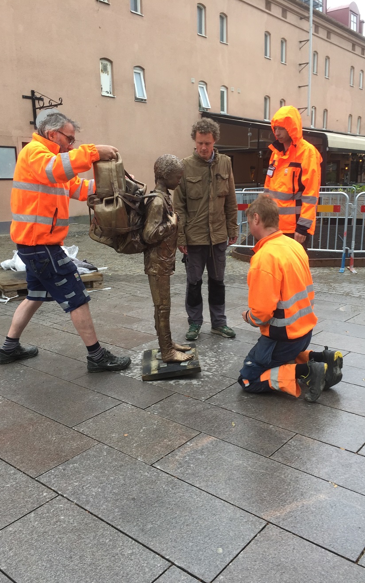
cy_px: 293
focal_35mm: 31
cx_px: 186
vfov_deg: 61.2
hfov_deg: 40.6
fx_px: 493
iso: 32
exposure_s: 1/50
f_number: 2.2
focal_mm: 4.15
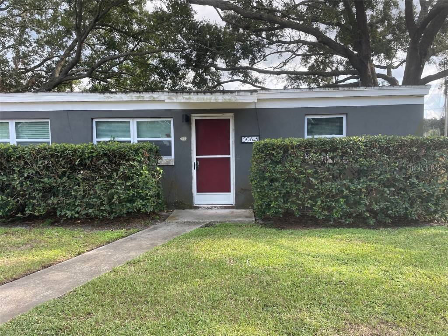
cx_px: 224
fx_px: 336
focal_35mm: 26
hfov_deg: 67.3
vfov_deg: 53.1
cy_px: 168
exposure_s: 1/561
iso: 32
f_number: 1.6
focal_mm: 4.2
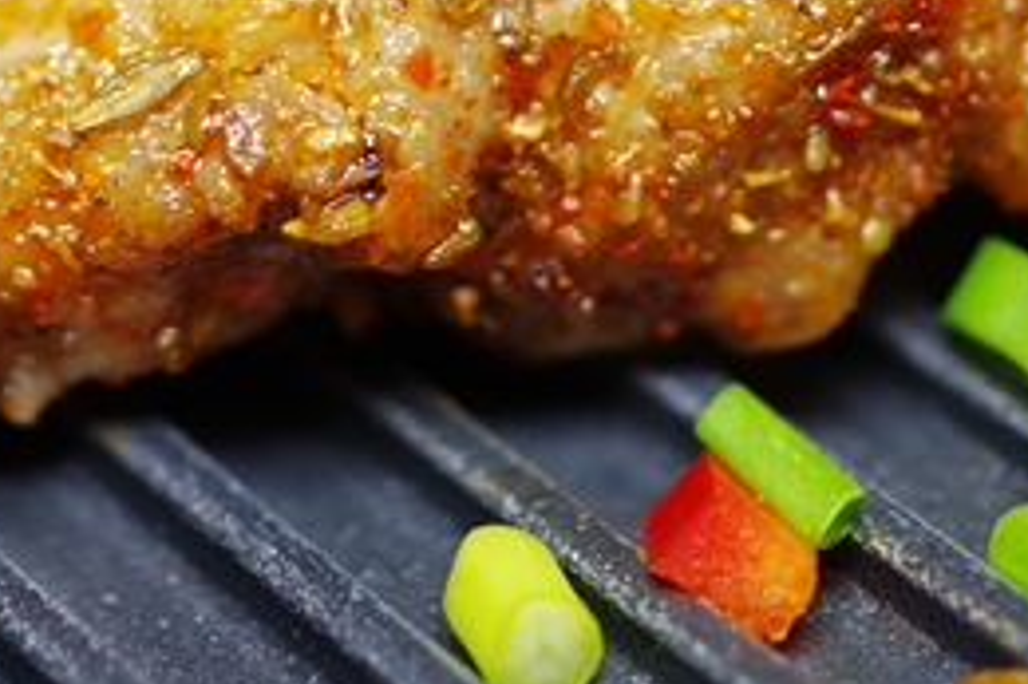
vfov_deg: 8.4
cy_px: -263
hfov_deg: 12.8
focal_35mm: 160
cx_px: 257
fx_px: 4566
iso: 100
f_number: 2.8
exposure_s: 1/60
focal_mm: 35
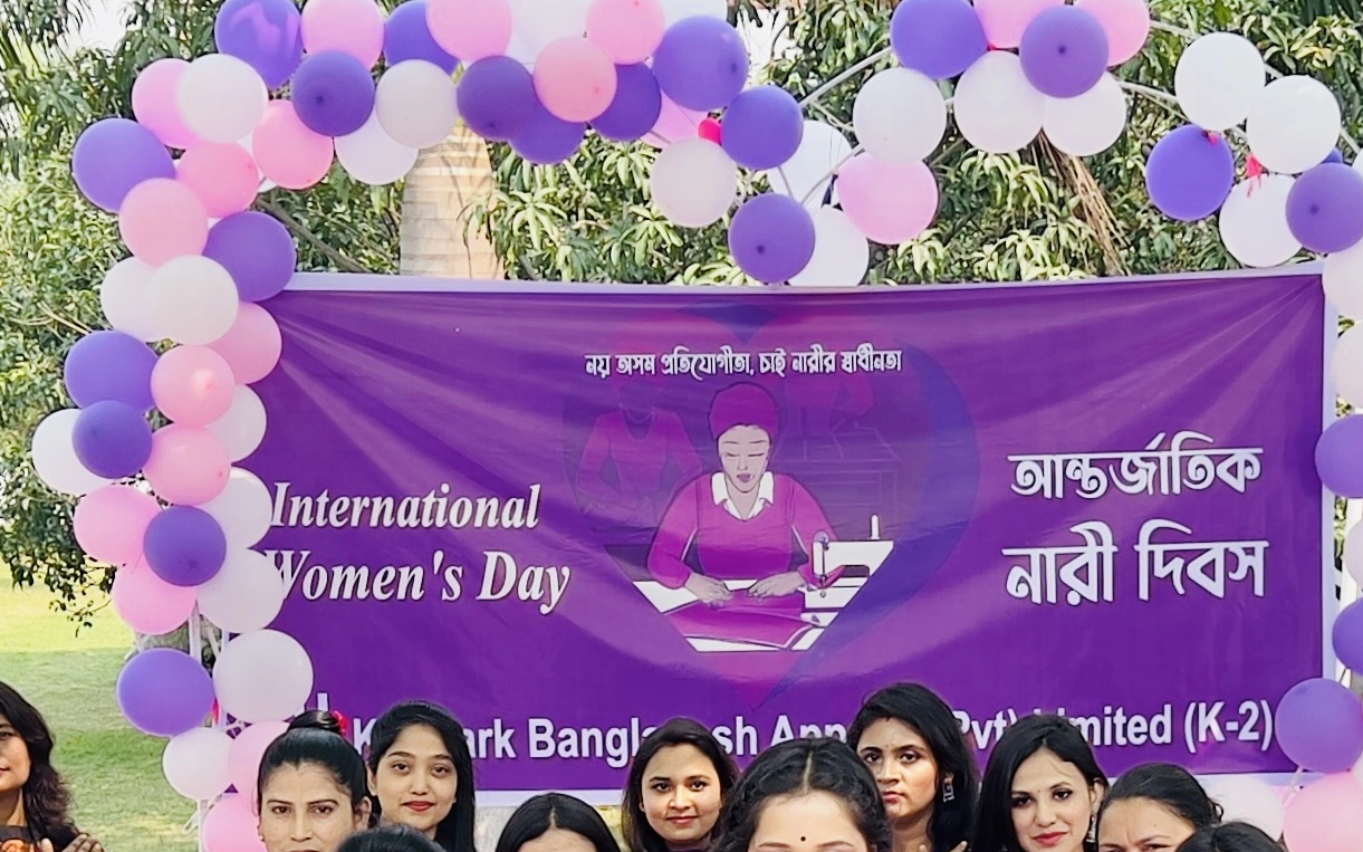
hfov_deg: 31.8
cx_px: 868
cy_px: 974
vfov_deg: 19.3
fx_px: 2377
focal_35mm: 64
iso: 50
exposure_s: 1/674
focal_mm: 5.7
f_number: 1.5
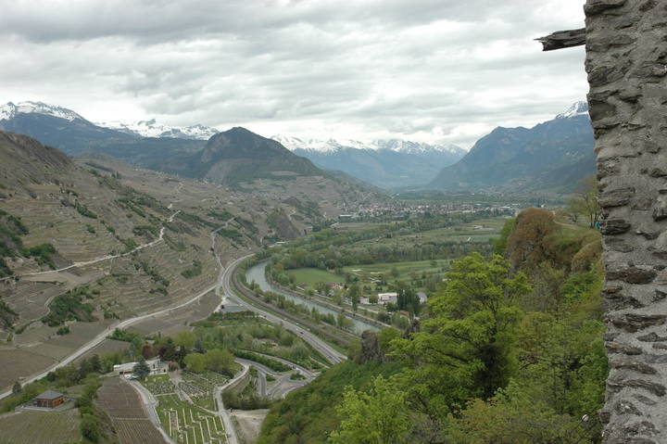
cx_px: 334
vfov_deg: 36.8
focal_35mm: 36
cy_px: 222
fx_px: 667
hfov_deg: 53.2
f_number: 10
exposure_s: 1/400
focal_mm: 24
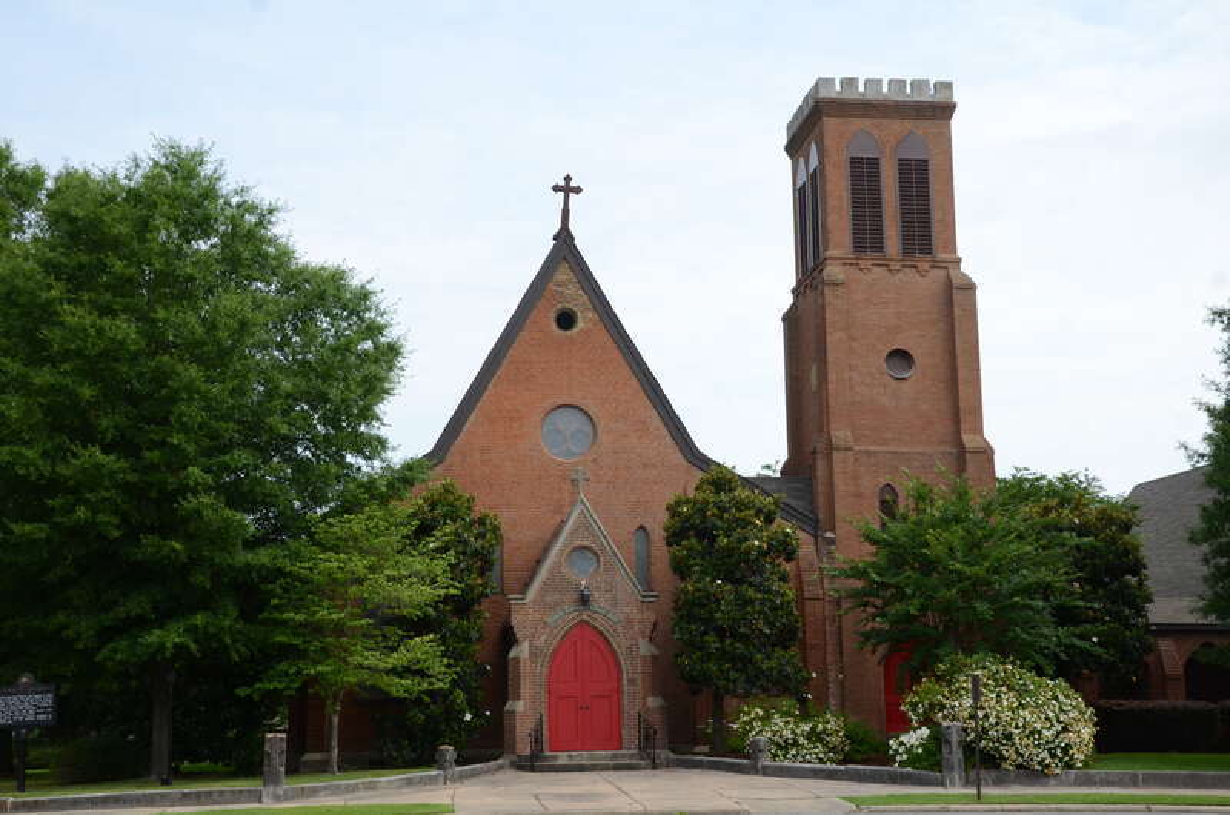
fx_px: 1637
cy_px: 408
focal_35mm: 48
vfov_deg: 28.0
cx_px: 615
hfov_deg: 41.2
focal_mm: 32
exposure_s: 1/400
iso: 200
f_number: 8
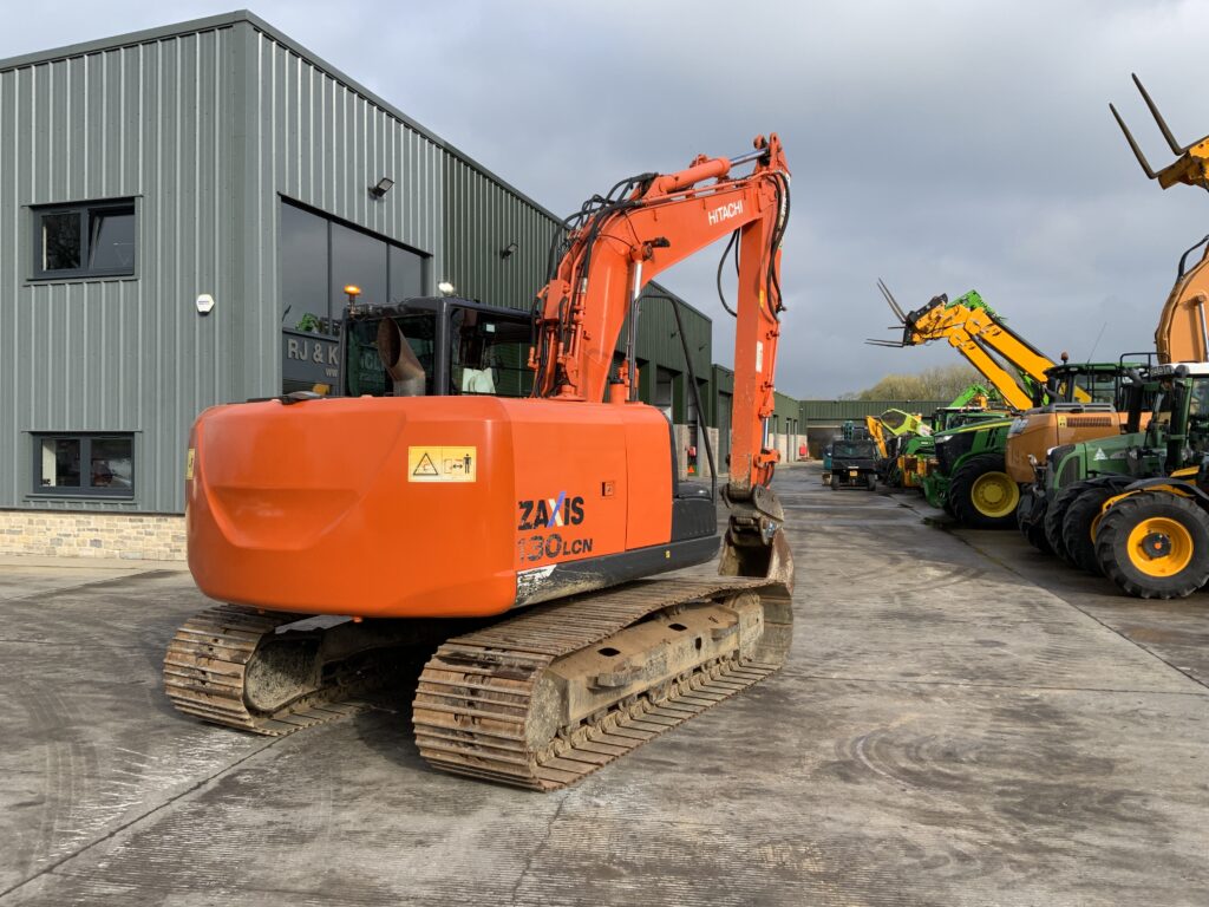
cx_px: 604
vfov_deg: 48.2
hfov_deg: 61.7
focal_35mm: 29
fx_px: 1013
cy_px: 454
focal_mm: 3
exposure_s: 1/1076
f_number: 1.8
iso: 16
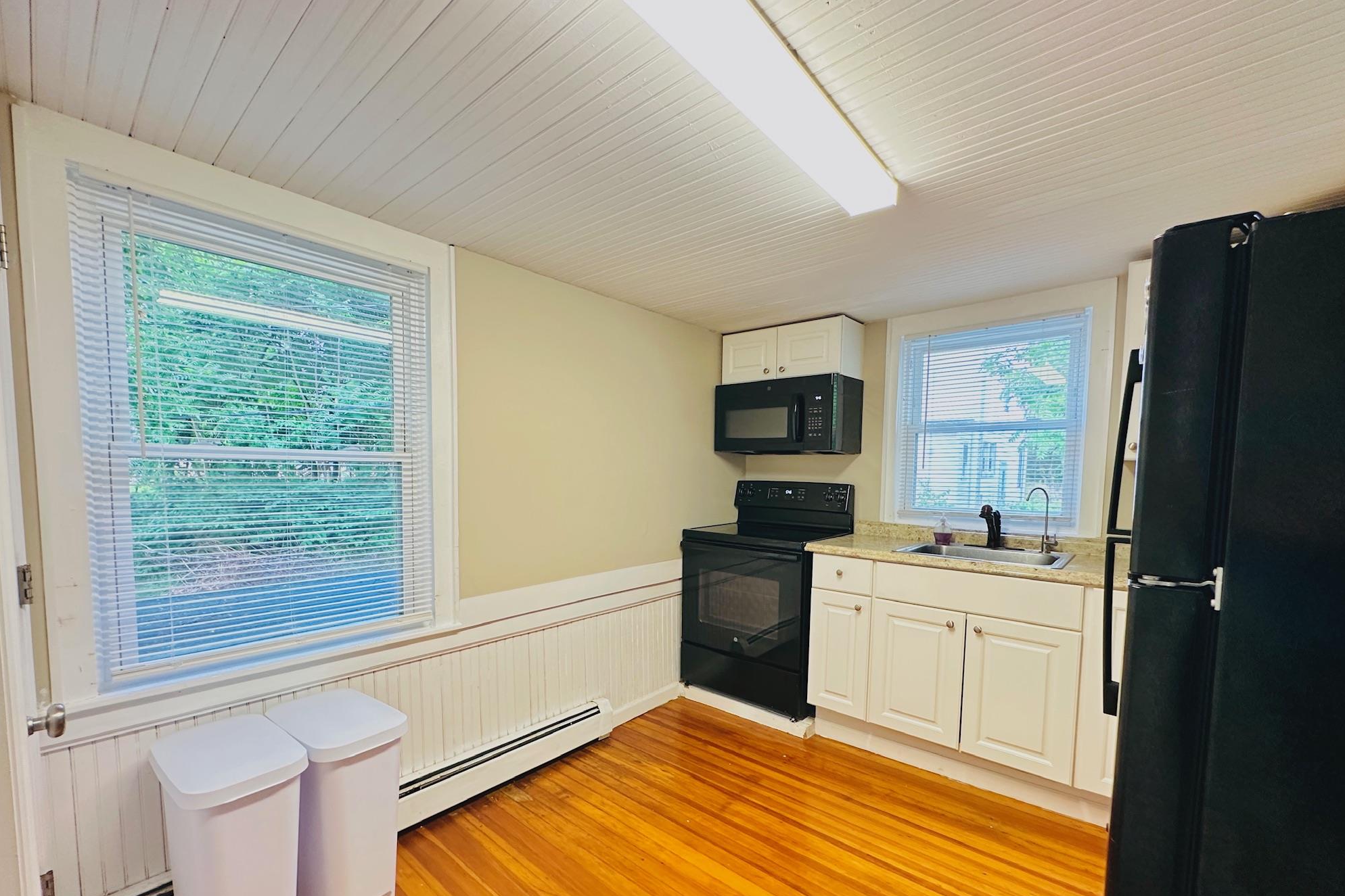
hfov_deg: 100.4
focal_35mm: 15
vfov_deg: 76.9
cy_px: 508
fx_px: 560
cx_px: 659
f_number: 2.2
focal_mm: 2.22
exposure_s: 1/60
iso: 250
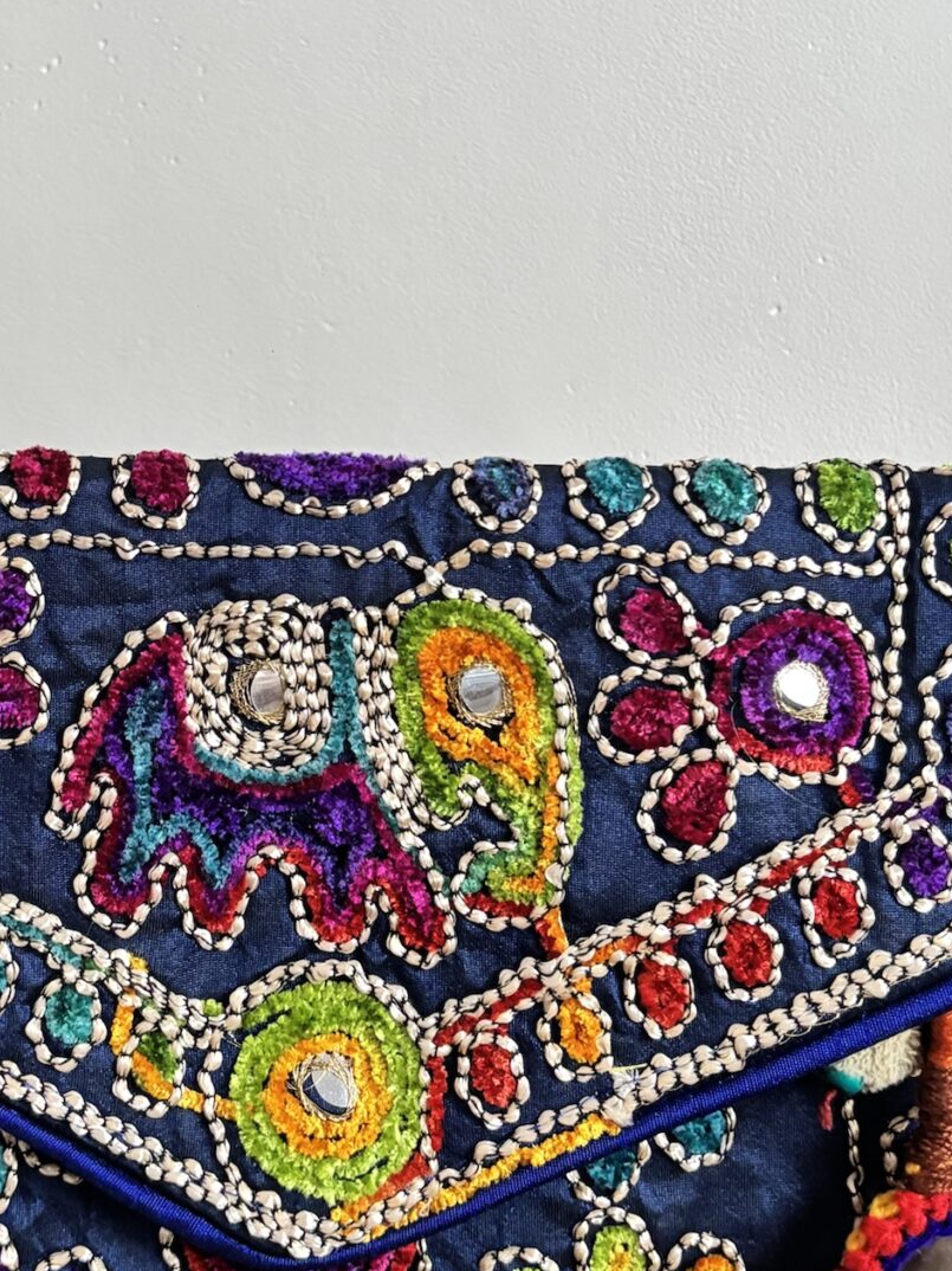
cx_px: 312
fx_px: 2274
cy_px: 409
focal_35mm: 62
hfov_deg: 23.5
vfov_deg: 30.9
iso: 640
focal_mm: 5.96
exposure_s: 1/40
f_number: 1.6
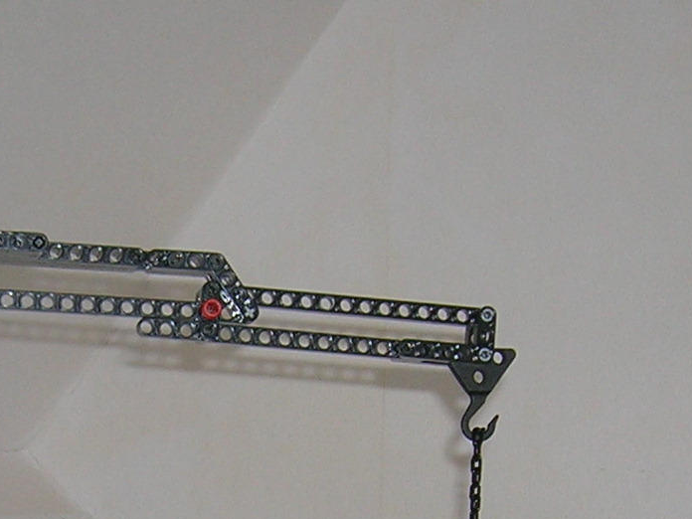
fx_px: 2679
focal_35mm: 134
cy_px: 736
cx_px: 131
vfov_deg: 10.7
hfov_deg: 14.6
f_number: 2.9
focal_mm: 6
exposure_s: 1/60.1
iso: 50
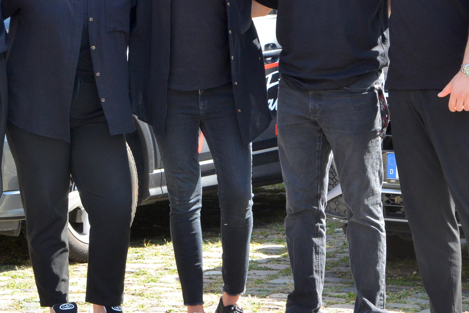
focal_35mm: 193
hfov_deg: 10.7
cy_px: 28
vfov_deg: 7.1
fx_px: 2514
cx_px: 194
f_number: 11
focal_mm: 86
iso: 1600
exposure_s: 1/250
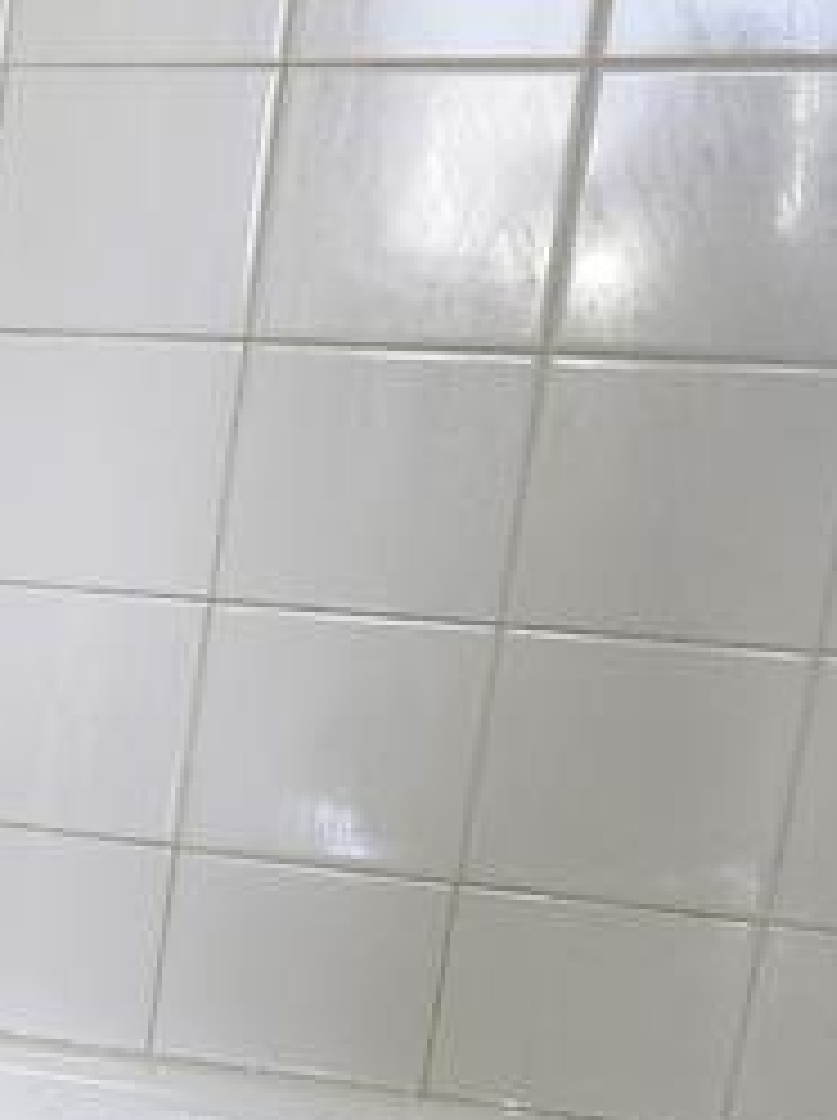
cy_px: 841
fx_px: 2392
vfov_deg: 26.0
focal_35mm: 74
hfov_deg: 15.5
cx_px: -873
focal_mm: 5.54
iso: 500
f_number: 1.8
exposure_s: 1/120
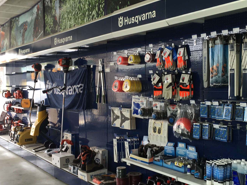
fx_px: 321
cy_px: 92
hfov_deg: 42.1
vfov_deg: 32.2
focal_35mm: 45
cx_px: 115
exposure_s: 1/50
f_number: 2.2
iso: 32
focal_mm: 4.15
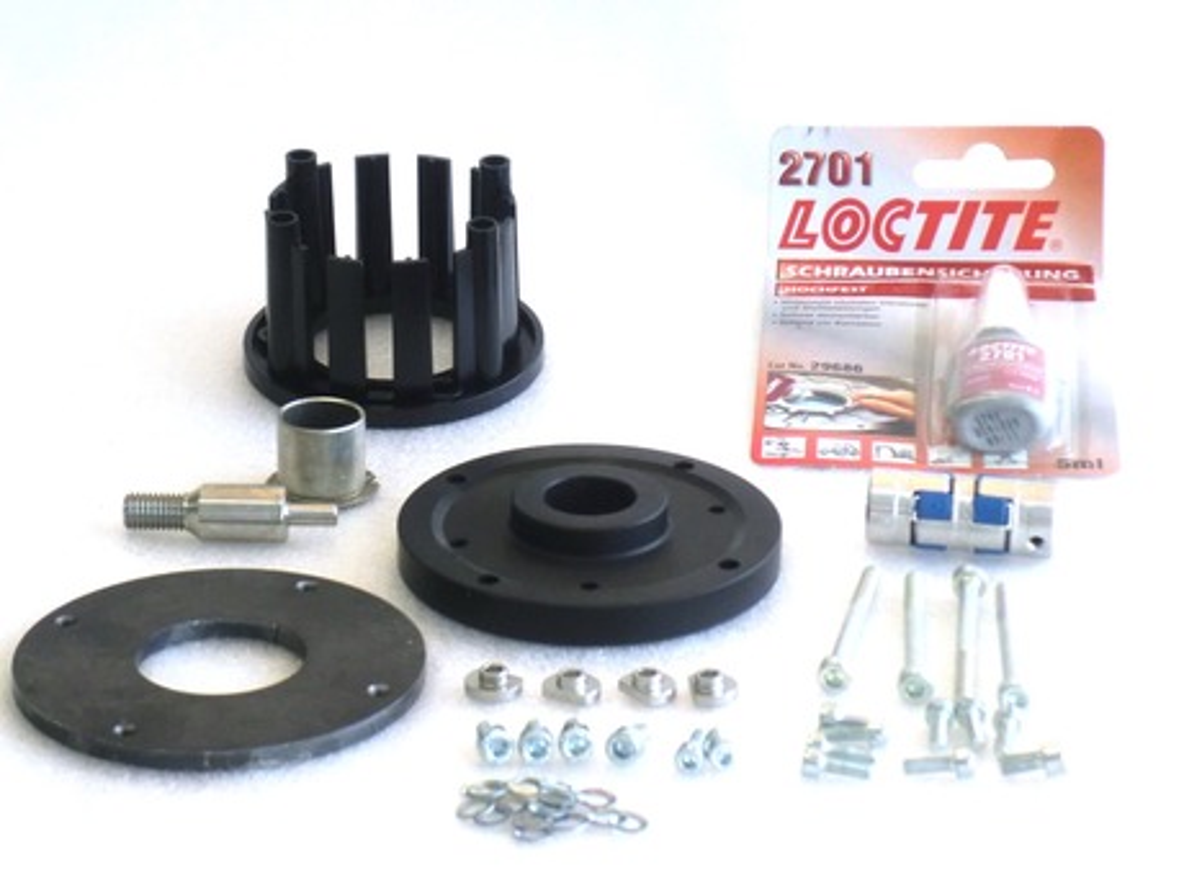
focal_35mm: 104
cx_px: 592
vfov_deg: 14.2
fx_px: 3557
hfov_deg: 18.9
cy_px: 444
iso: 200
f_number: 5.9
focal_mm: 18.6
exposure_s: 1/100
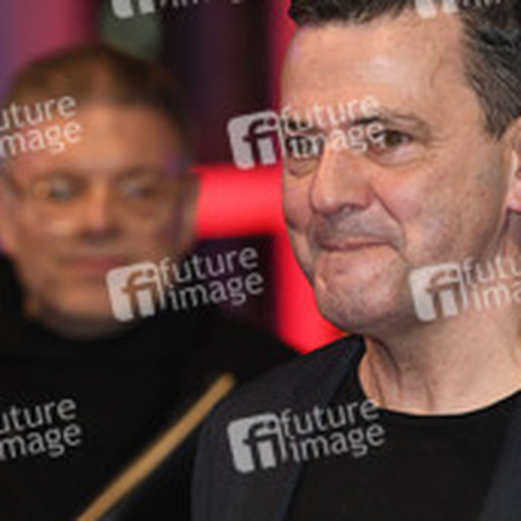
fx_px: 5892
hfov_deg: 5.1
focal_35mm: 346
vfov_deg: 5.1
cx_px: 226
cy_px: 360
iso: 800
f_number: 3.5
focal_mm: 155
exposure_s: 1/640
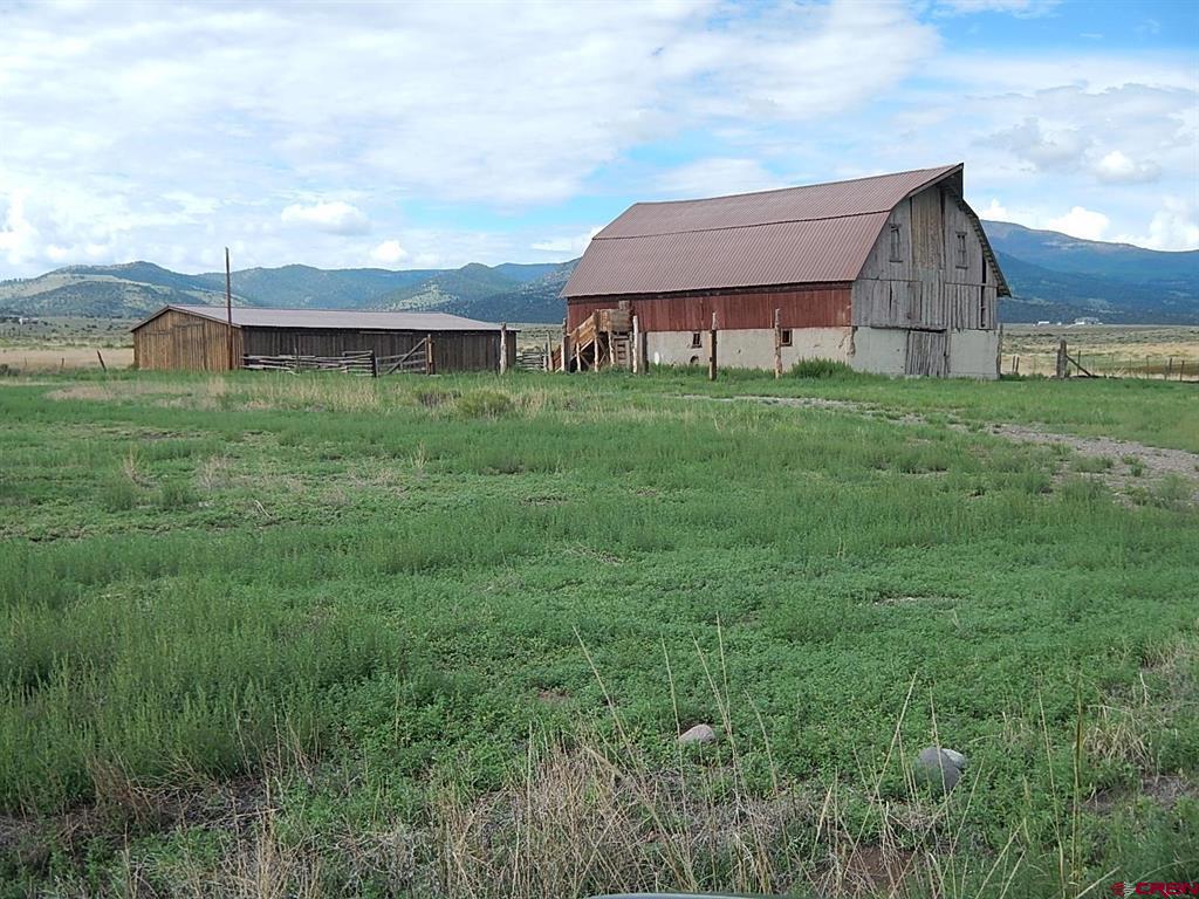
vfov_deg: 30.9
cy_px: 450
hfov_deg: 40.4
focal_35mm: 47
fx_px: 1628
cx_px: 600
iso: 125
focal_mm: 8.4
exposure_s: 1/640
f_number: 4.1
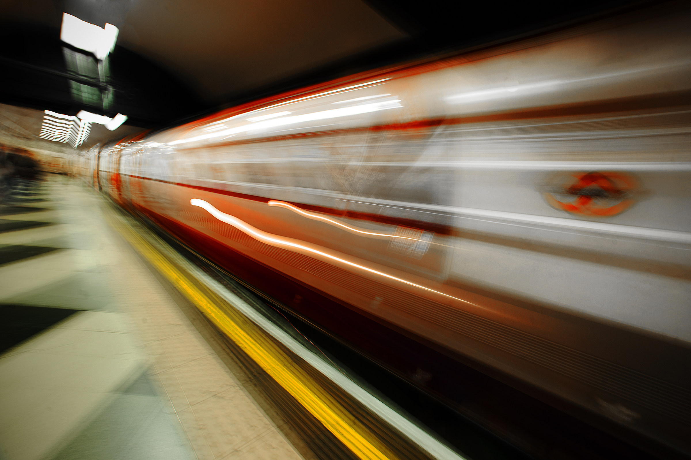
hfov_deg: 104.3
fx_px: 268
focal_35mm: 14
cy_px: 230
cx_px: 346
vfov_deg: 81.1
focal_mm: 14
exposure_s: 1
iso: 200
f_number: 8
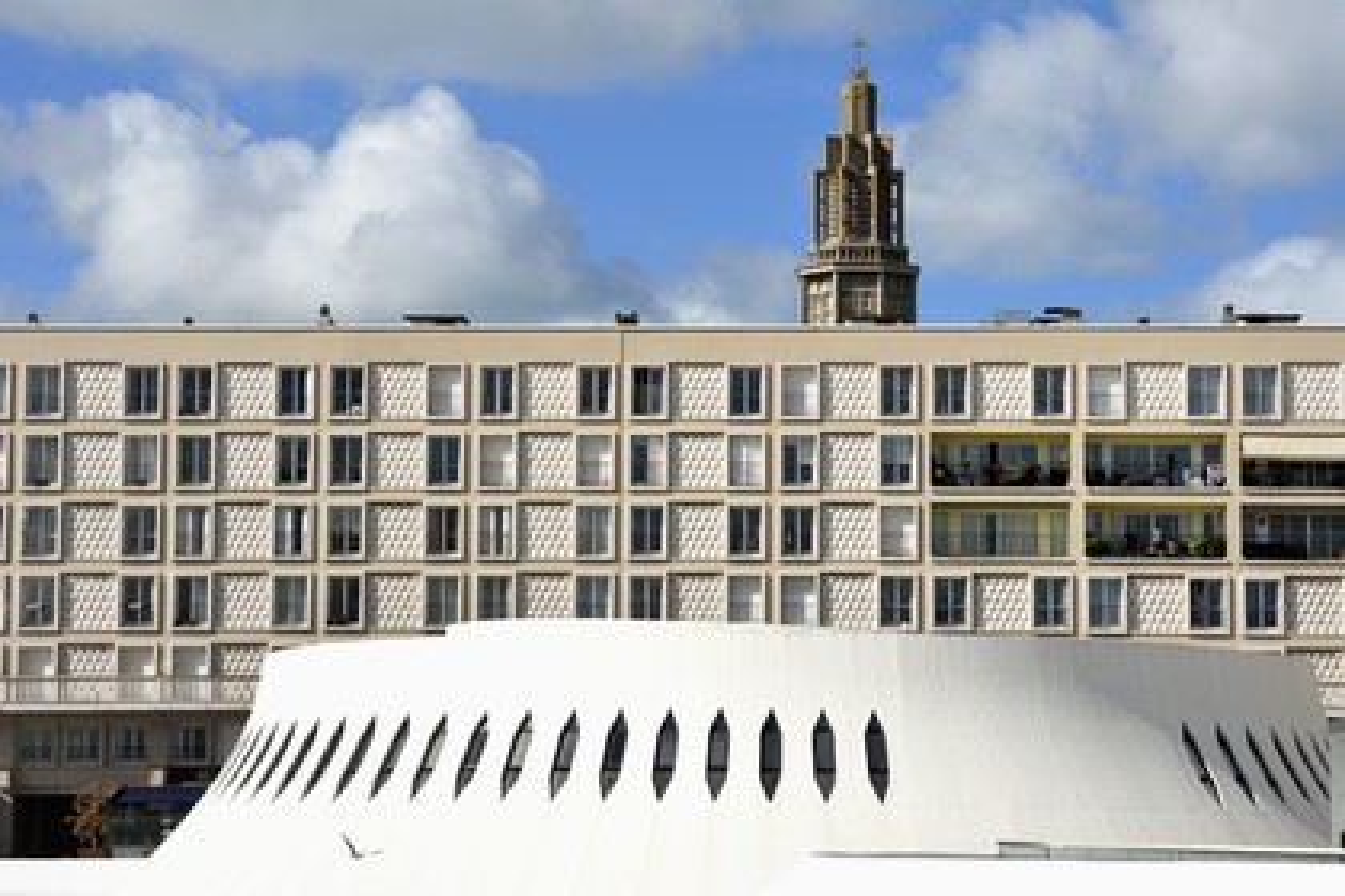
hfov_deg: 20.0
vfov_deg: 13.4
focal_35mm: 102
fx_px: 3811
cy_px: 448
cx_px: 672
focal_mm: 102
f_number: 16
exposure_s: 1/320
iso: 200
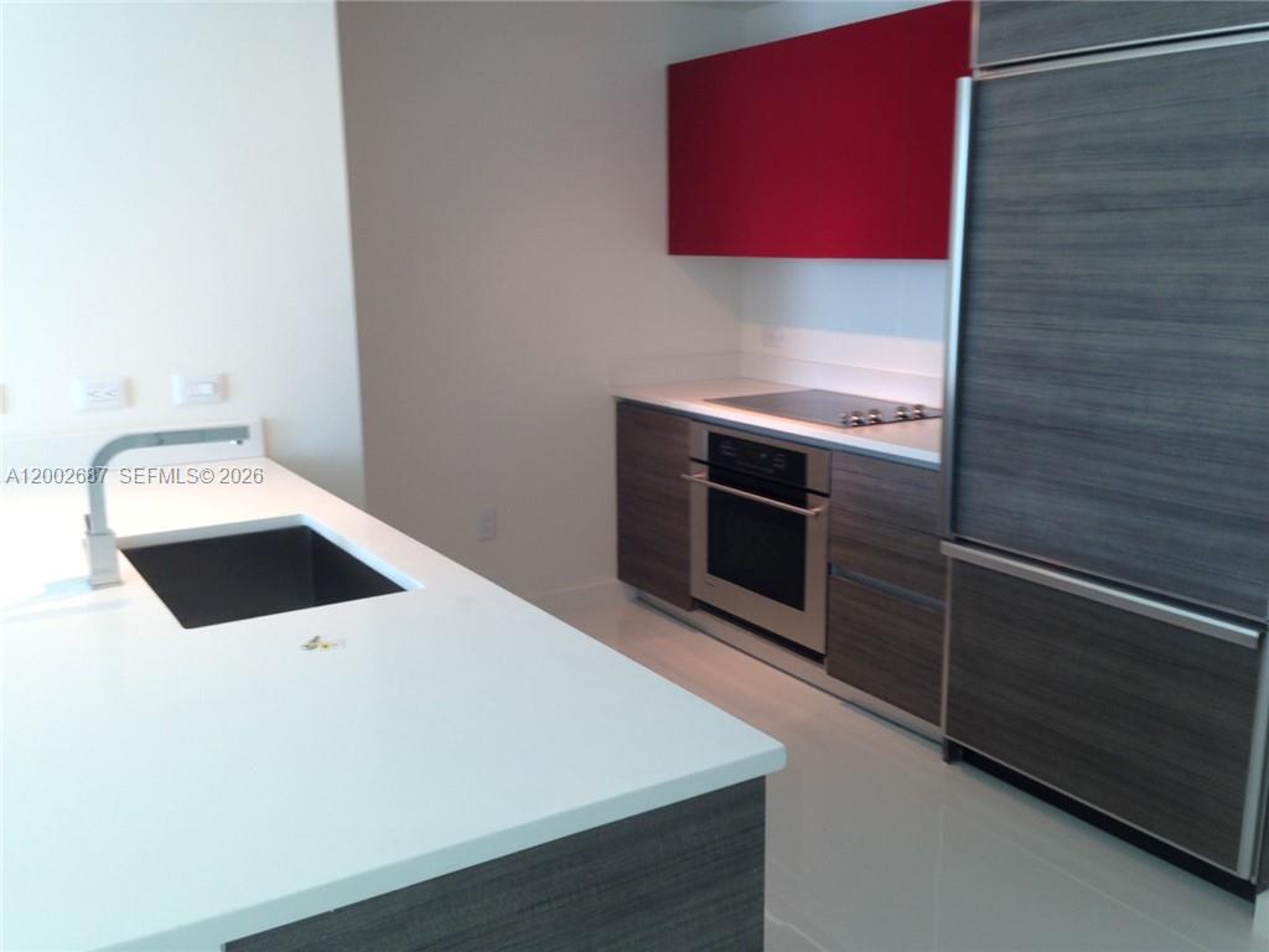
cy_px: 476
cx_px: 634
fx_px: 1210
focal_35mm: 33
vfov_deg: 42.9
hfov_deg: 55.4
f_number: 2.4
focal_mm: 4.12
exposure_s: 1/24
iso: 50
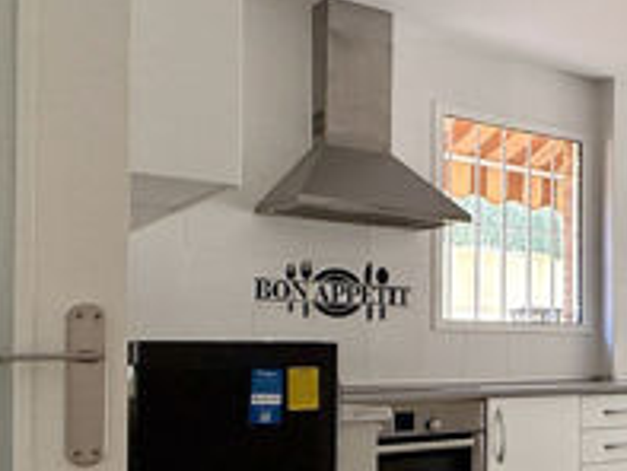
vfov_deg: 28.8
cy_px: 344
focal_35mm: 50
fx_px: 906
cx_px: 890
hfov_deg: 28.3
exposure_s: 1/126
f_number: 2.2
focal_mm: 2.22
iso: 64
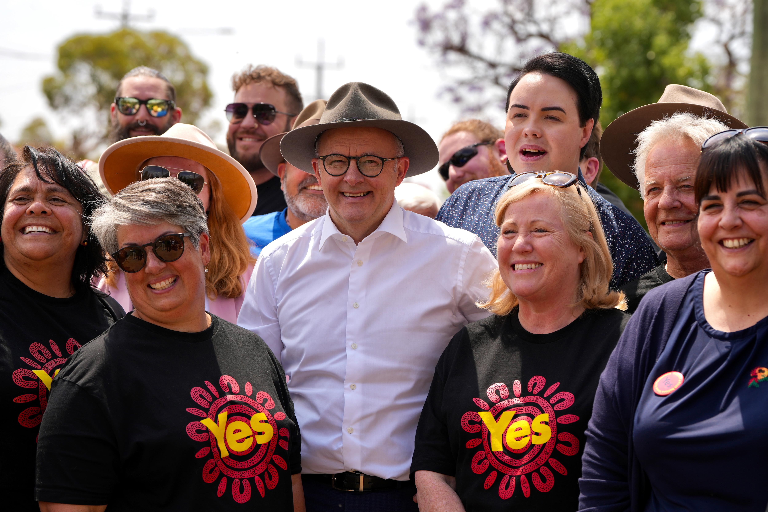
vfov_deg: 12.9
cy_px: 256
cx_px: 384
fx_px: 2261
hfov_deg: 19.3
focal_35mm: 106
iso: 100
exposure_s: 1/500
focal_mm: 106
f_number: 5.6
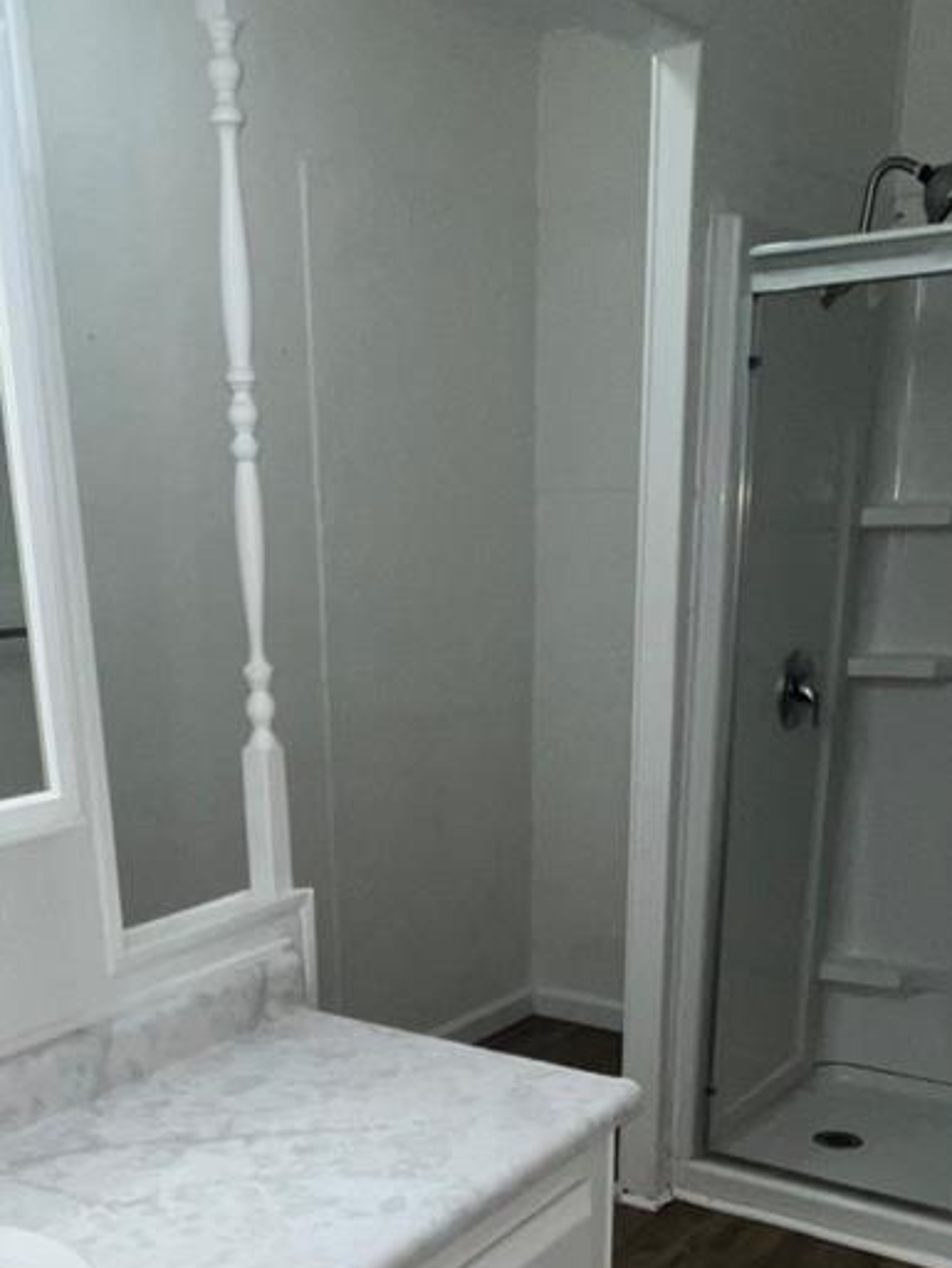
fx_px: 1393
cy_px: 1093
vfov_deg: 45.3
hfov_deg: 37.6
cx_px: 399
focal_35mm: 38
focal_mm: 1.57
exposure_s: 1/120
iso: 80
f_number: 1.8
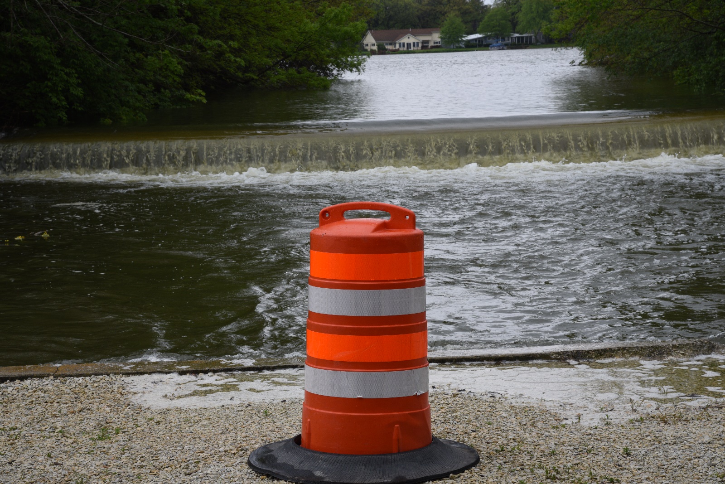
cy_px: 242
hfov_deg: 23.9
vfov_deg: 16.1
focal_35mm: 85
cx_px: 362
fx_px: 1712
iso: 400
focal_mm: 85
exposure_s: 1/125
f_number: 14
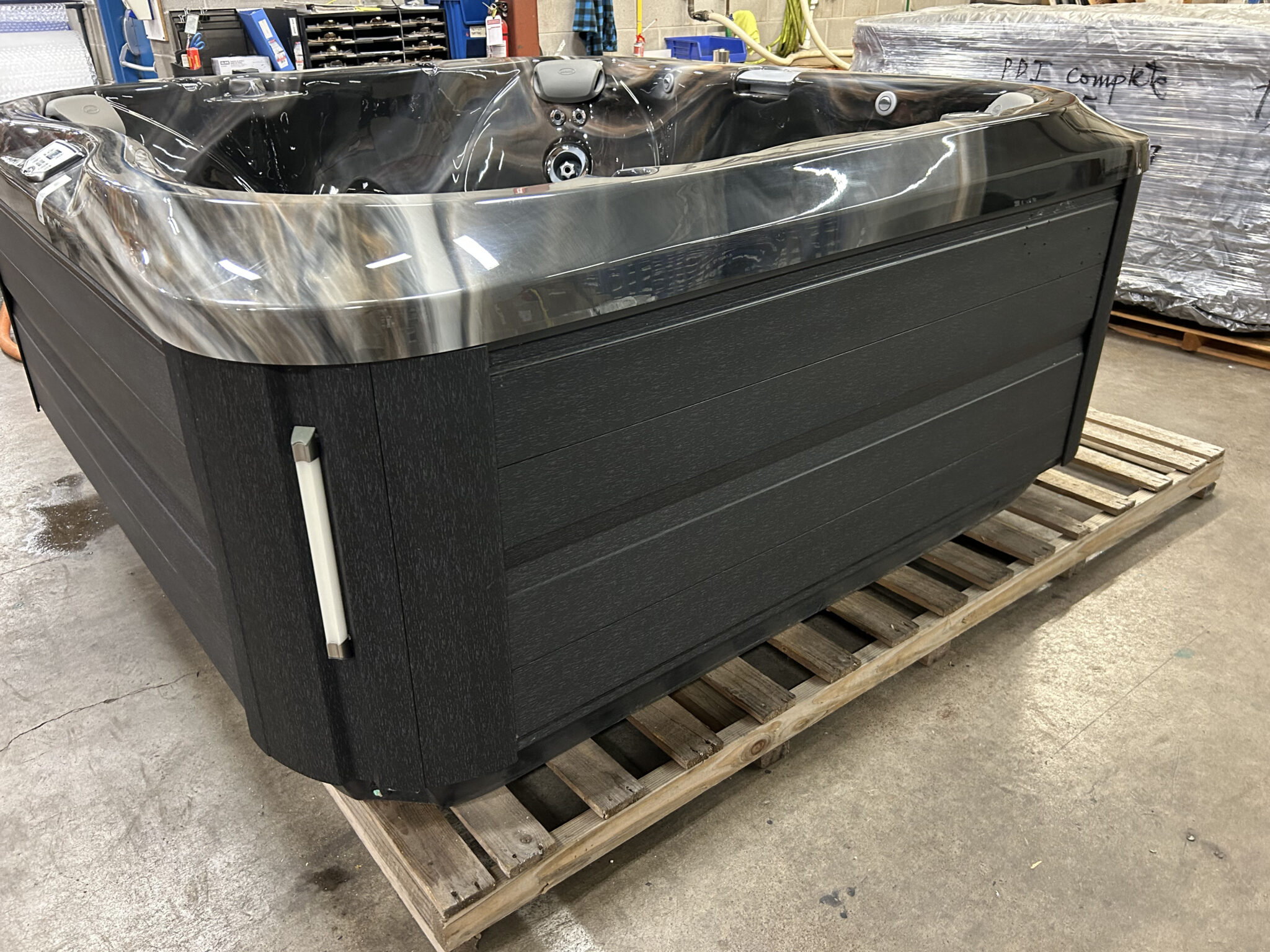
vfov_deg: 53.1
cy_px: 476
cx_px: 635
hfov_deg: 67.3
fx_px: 954
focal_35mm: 26
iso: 400
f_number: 1.5
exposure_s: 1/40
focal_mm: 5.7
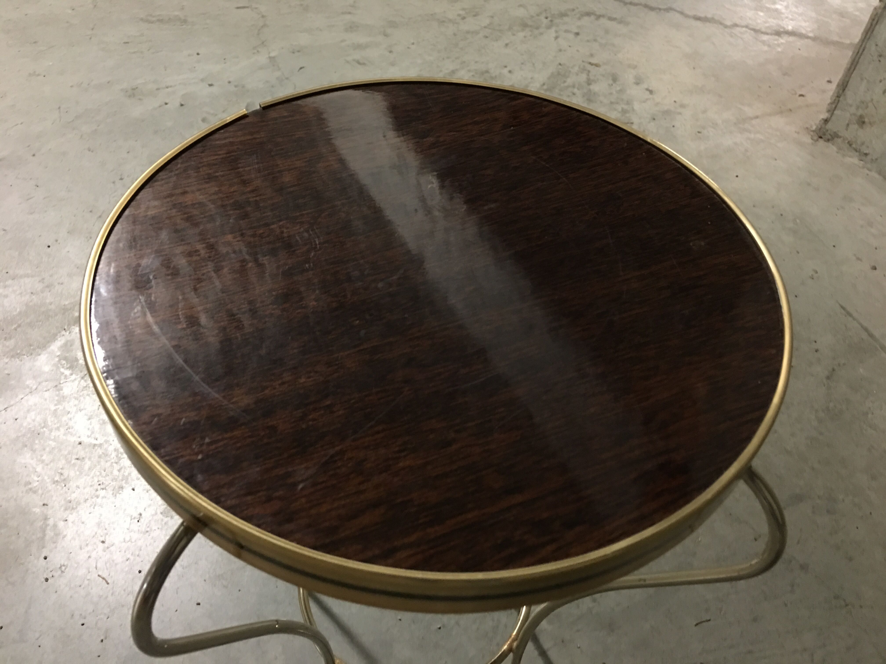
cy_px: 332
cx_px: 443
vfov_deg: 48.2
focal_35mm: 29
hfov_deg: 61.7
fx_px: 742
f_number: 2.2
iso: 100
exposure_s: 1/4
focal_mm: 4.15
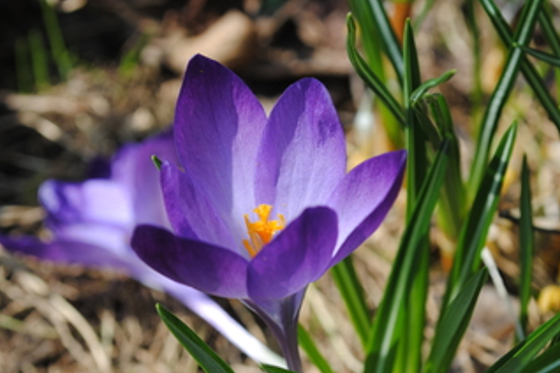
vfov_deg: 16.1
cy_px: 224
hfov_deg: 23.9
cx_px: 282
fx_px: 1322
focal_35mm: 85
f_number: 8
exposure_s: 1/160
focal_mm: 40
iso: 100
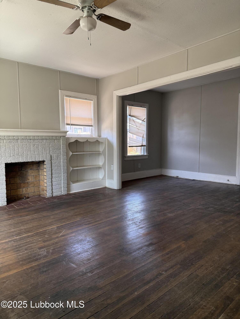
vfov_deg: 71.6
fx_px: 222
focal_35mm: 24
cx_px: 120
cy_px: 160
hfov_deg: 56.8
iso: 200
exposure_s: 1/168
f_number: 1.78
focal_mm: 6.76
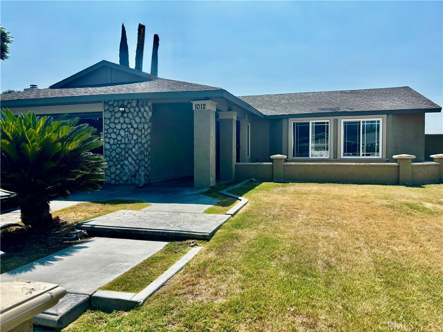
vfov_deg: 53.1
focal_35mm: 26
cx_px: 222
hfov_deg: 67.3
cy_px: 166
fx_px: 333
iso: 50
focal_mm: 5.96
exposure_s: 1/4630
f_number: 1.6
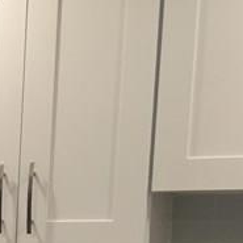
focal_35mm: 142
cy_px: 418
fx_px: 1128
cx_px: -290
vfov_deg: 11.5
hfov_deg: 10.9
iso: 80
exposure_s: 1/30
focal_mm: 4.15
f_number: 2.2
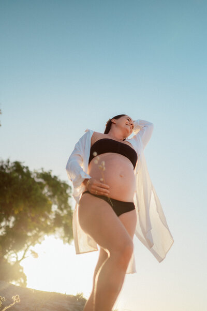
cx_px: 104
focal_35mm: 35
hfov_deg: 37.8
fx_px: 302
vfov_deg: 54.5
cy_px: 156
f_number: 1.6
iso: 250
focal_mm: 35
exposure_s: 1/8000
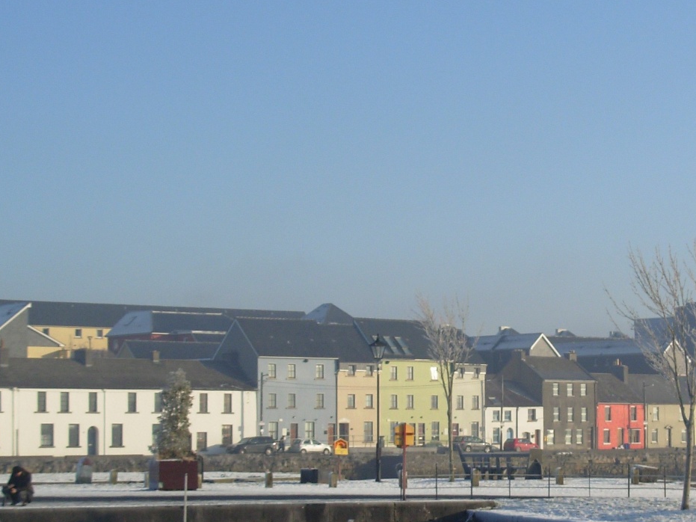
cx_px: 556
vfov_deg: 13.4
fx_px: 2211
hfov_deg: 17.7
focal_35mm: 110
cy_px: 316
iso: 50
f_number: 3.4
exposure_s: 1/886
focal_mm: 10.5
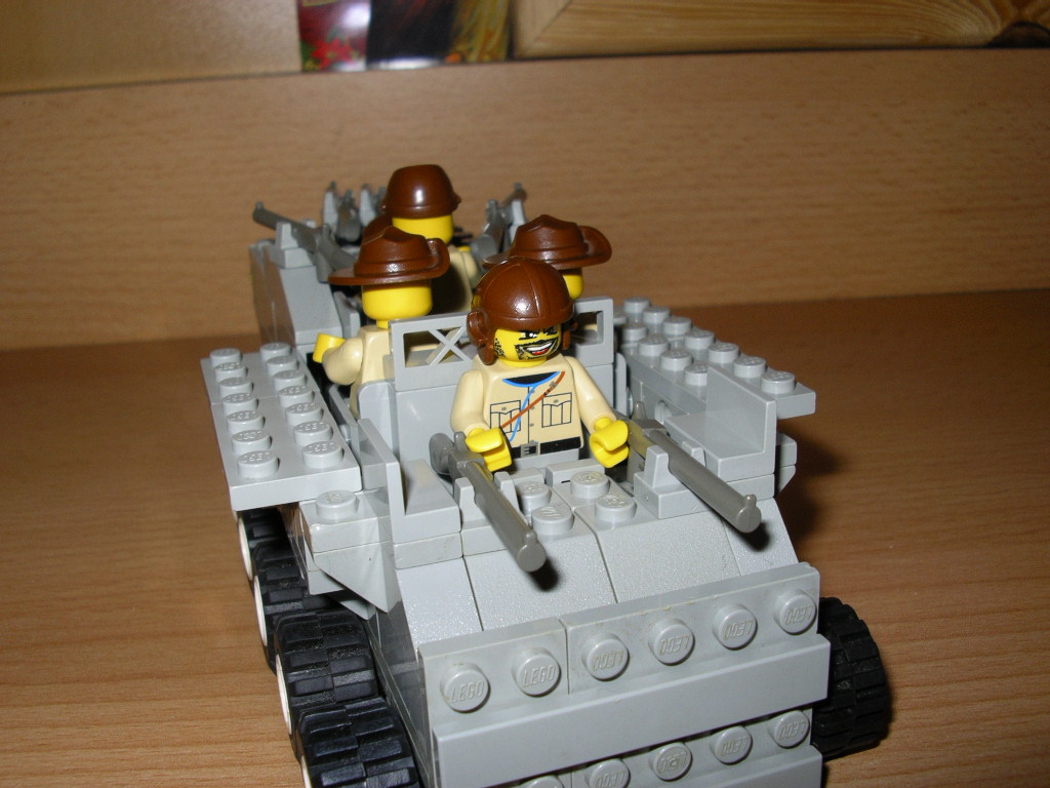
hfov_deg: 49.0
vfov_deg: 37.7
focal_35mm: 38
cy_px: 394
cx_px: 525
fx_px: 1153
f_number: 4.1
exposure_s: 1/60
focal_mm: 5.8
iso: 50
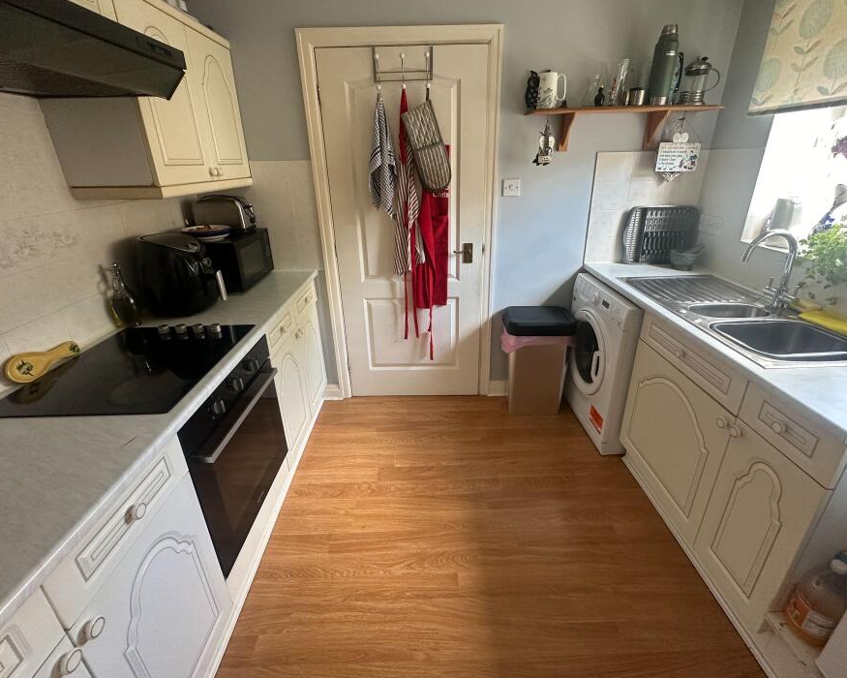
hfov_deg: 93.1
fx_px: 401
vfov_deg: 80.3
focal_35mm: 16
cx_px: 431
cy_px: 321
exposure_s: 1/100
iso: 250
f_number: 2.2
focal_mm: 2.22
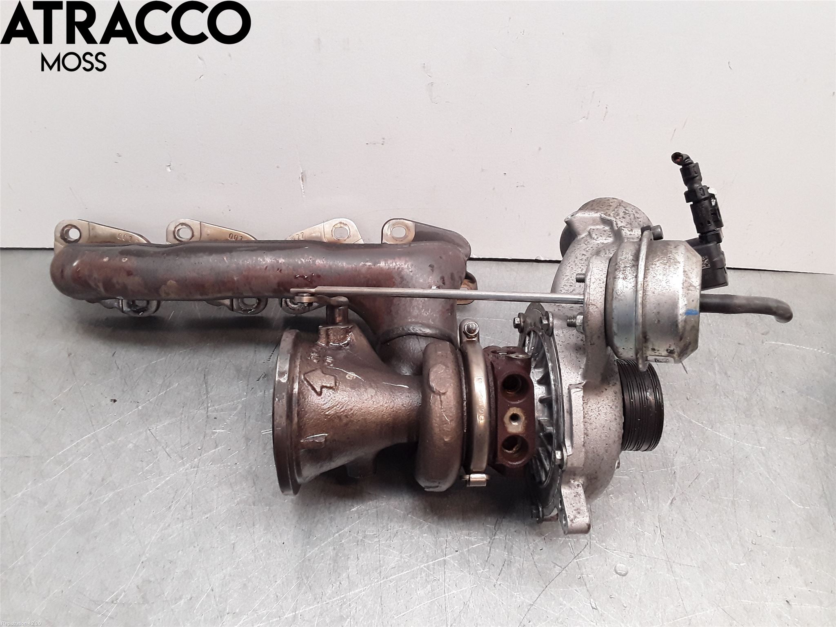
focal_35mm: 28
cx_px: 418
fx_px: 676
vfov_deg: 49.7
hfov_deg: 63.4
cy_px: 314
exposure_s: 1/100
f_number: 1.9
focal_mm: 2.91
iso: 100
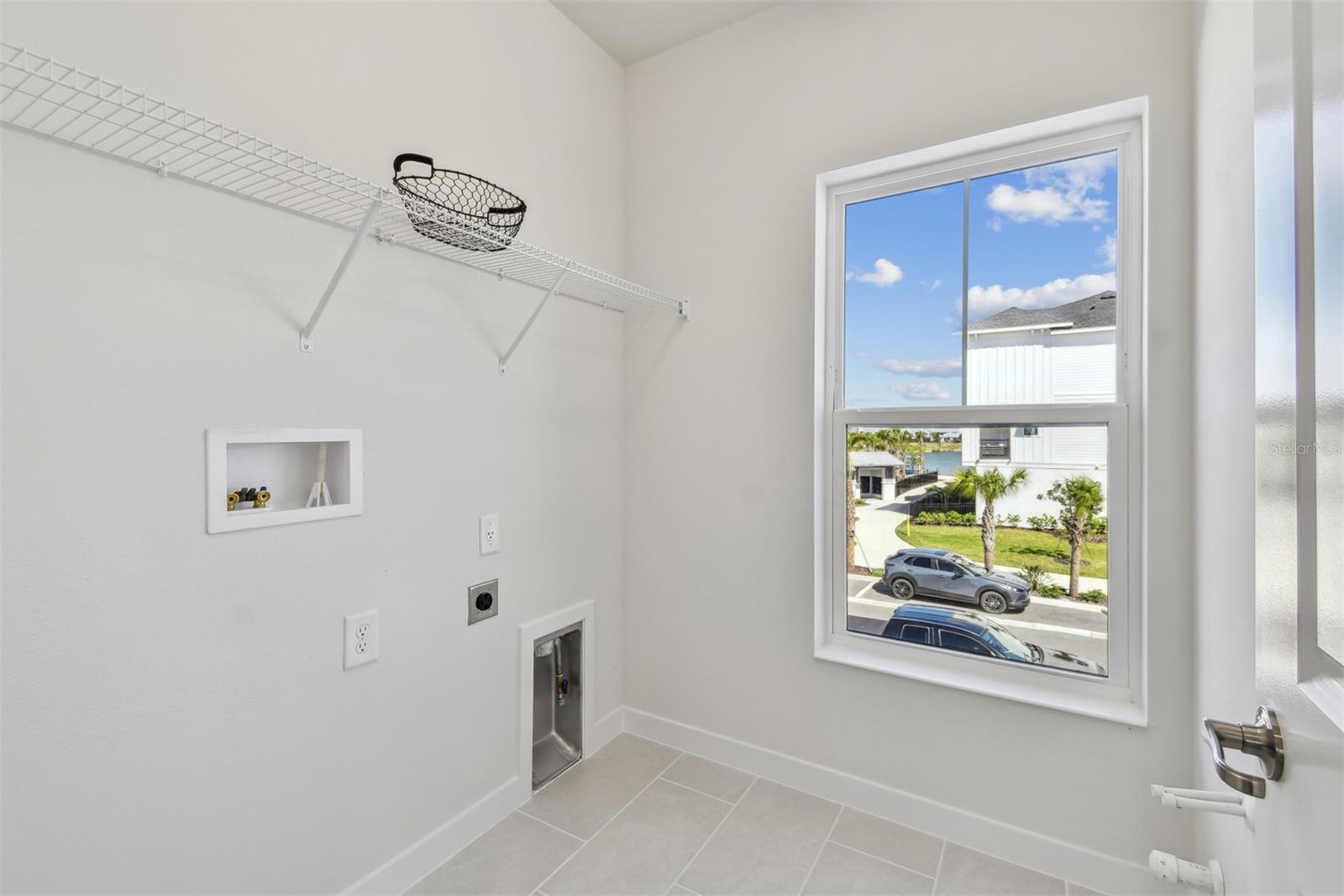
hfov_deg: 100.4
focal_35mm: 15
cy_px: 448
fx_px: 560
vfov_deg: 77.3
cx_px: 672
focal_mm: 10
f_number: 7.1
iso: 100
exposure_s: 1/100
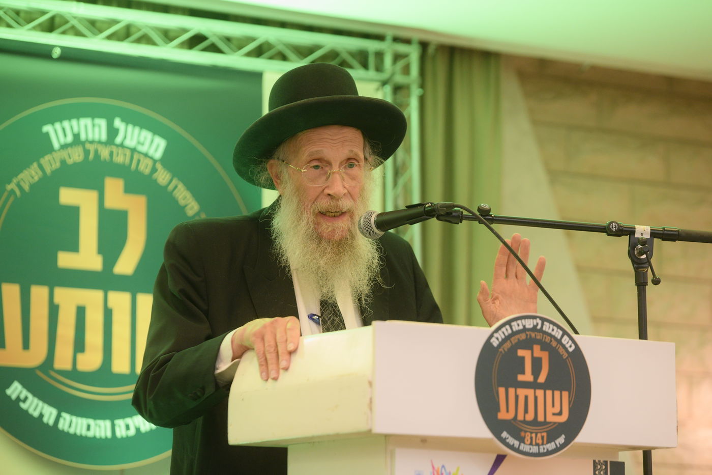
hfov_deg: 14.2
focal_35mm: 145
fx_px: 2867
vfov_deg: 9.5
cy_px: 238
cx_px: 356
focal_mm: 145
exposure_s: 1/200
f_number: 4
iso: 1600
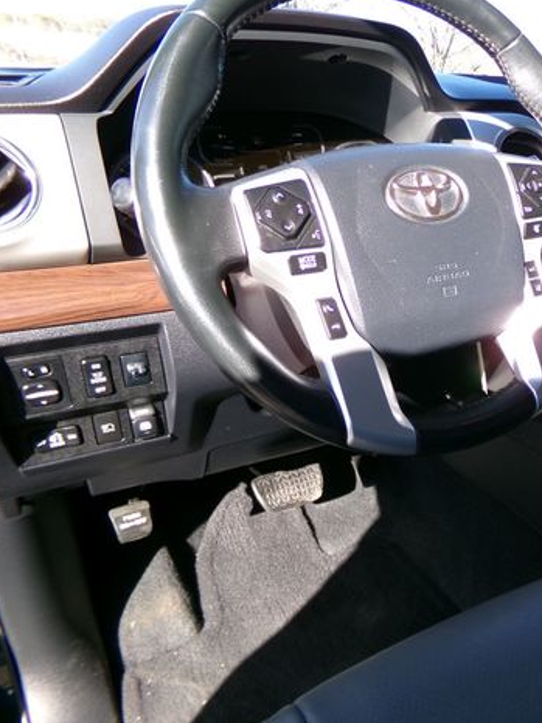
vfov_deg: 55.3
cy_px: 362
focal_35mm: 33
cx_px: 491
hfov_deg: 39.7
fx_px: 689
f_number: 3.7
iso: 100
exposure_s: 1/100
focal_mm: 4.3
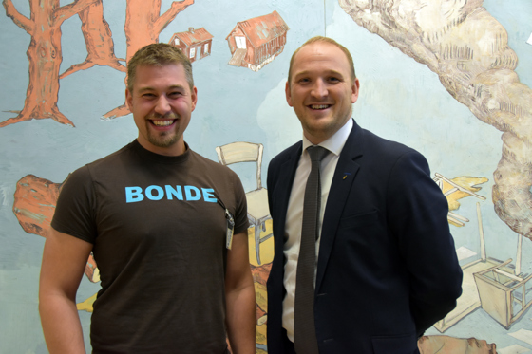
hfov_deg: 57.2
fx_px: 487
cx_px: 266
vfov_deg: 39.9
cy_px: 177
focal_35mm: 33
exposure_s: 1/60
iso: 1800
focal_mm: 22
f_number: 4
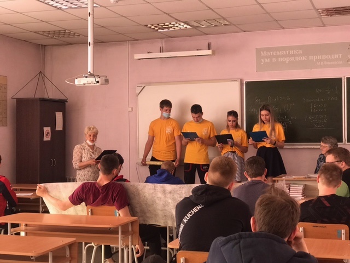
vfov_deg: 25.7
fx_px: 576
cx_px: 175
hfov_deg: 33.8
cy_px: 132
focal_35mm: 57
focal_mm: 6.6
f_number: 2.8
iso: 64
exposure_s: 1/50
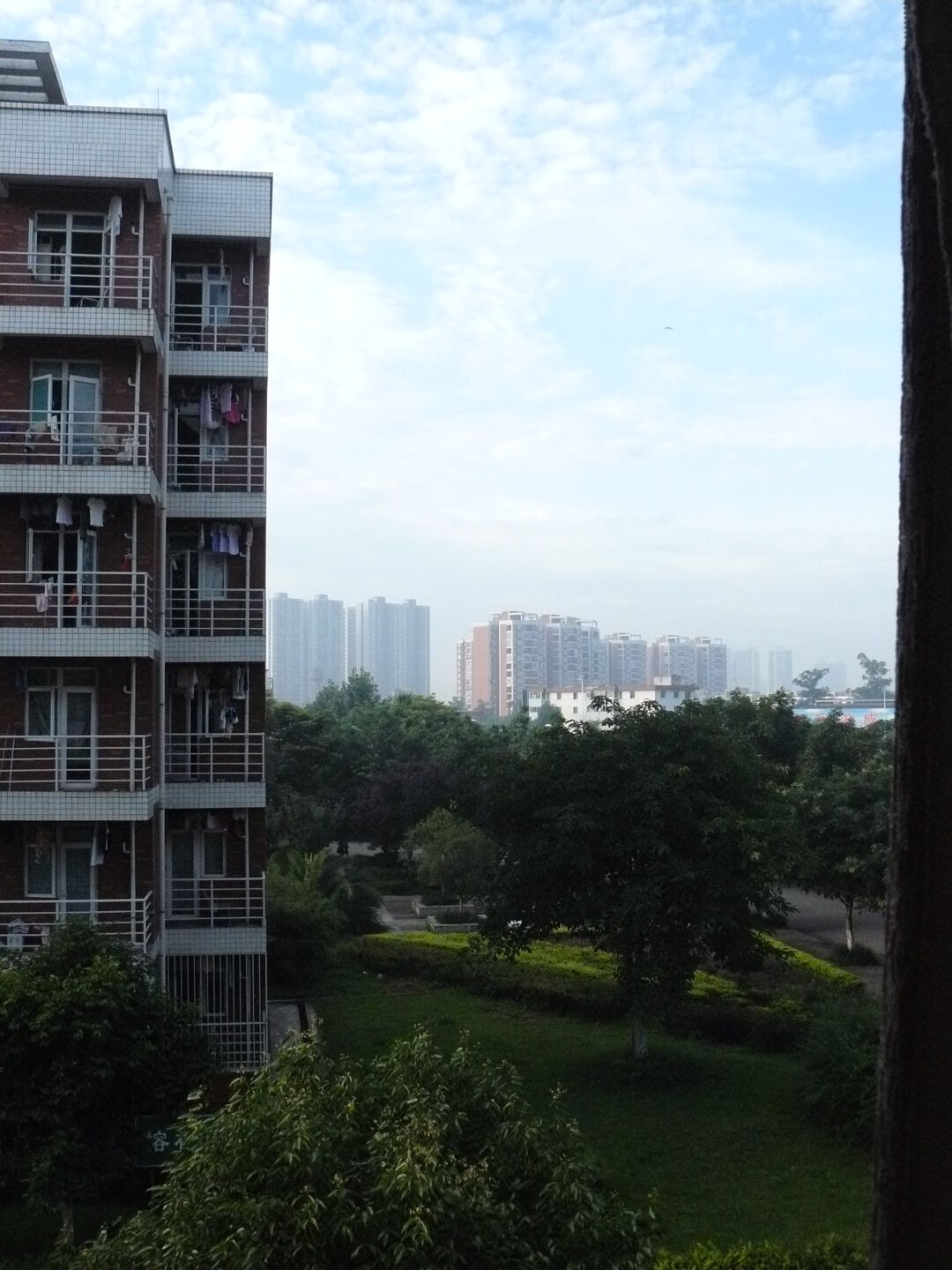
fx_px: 1320
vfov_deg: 51.4
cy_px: 635
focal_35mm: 36
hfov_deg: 39.7
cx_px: 476
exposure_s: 1/500
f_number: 5.6
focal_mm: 6
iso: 400
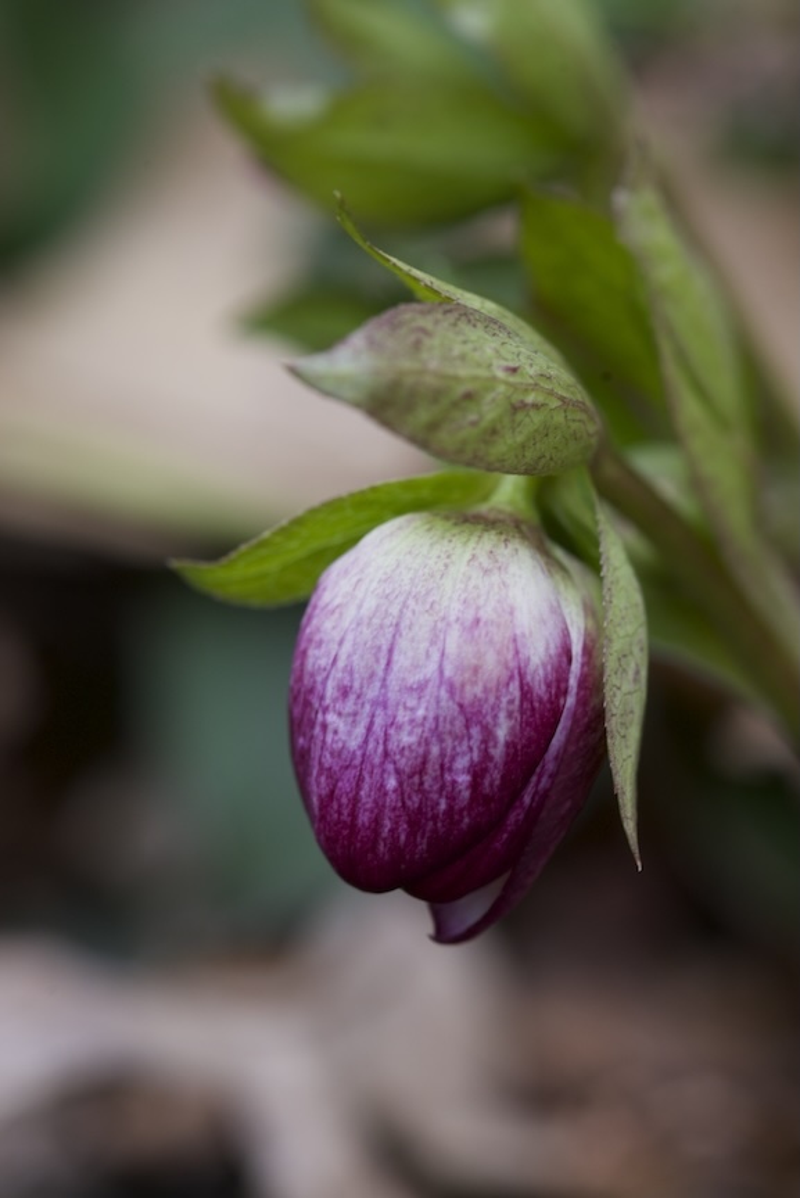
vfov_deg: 19.4
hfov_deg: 13.1
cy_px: 599
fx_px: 3496
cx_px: 400
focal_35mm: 105
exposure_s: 1/80
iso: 400
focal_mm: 105
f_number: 11
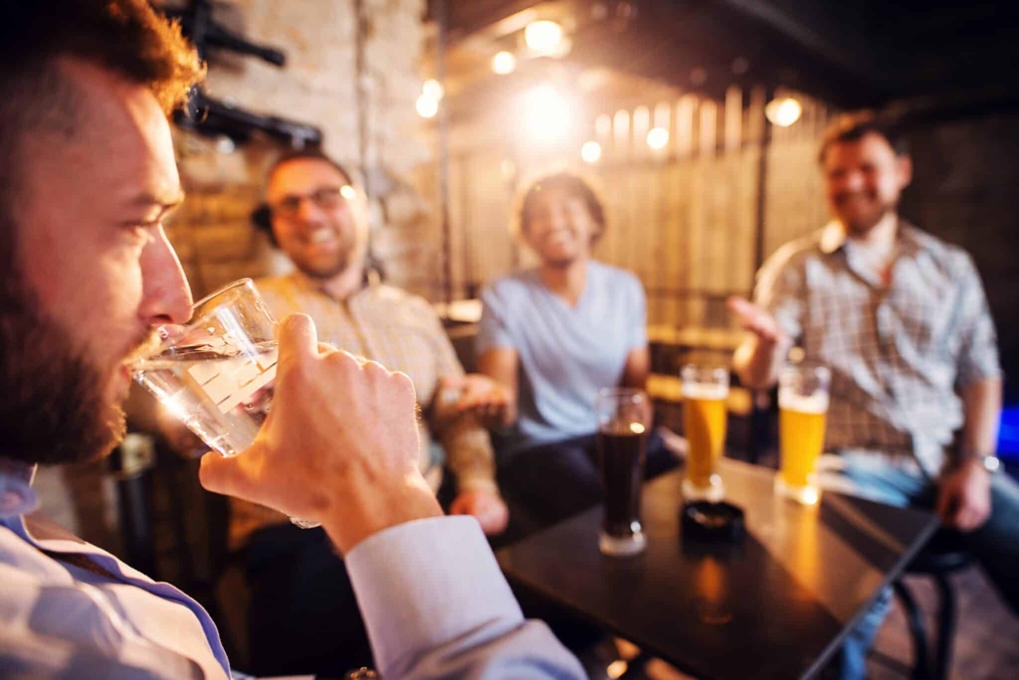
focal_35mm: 20
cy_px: 340
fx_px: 566
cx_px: 510
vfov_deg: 62.0
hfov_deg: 84.0
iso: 800
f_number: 2
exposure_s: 1/100
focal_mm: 20
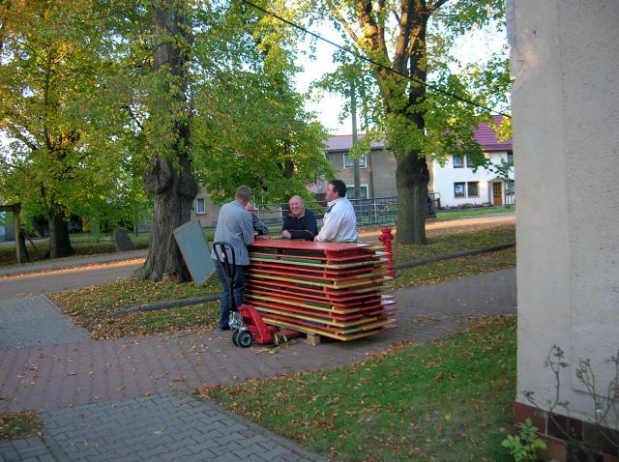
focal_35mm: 34
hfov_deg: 54.0
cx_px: 310
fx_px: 607
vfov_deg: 41.7
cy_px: 231
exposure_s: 1/30
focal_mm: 5.7
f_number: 2.9
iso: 55
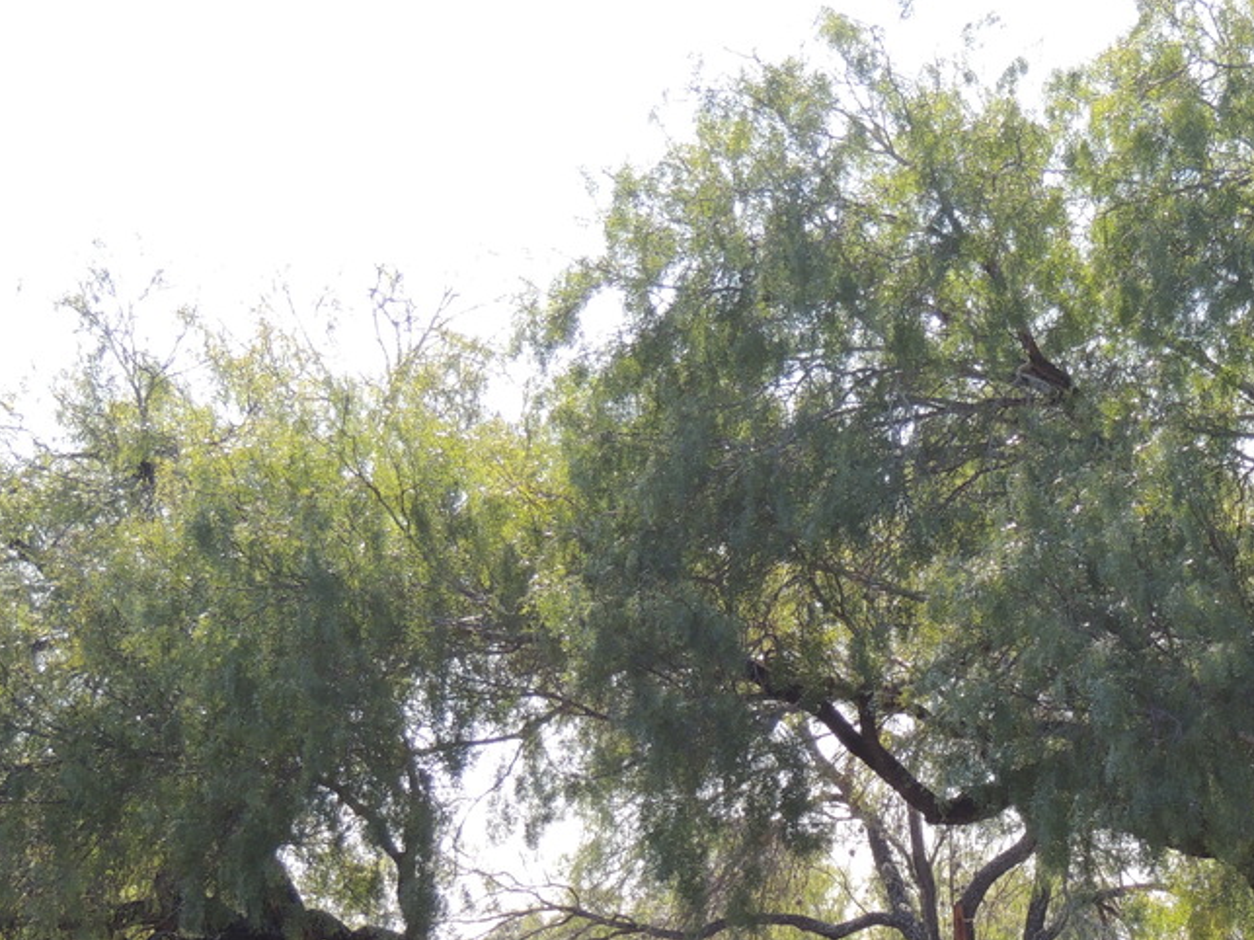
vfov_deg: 7.1
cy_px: 725
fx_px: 7570
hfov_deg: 9.4
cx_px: 1059
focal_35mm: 209
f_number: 4.2
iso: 100
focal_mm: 18.7
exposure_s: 1/200
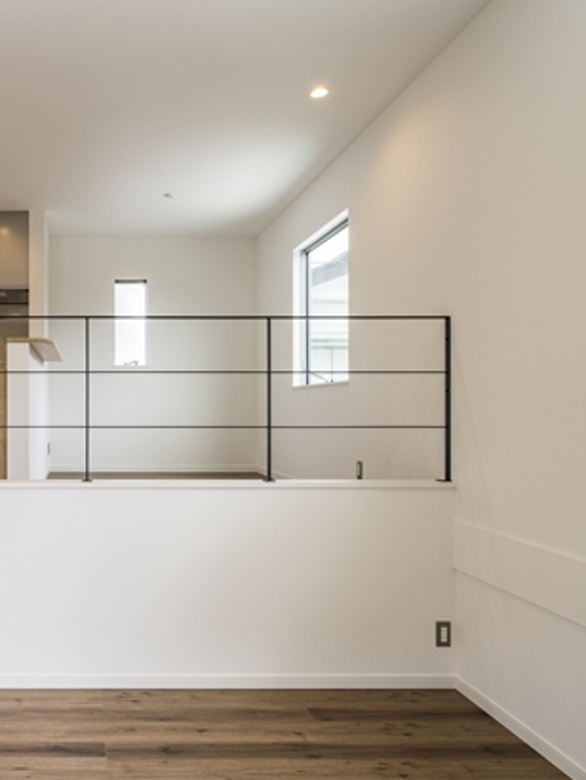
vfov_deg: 65.3
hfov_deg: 47.6
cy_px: 400
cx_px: 89
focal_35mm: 27
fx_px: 609
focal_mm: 18
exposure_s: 1/5
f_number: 11
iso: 100
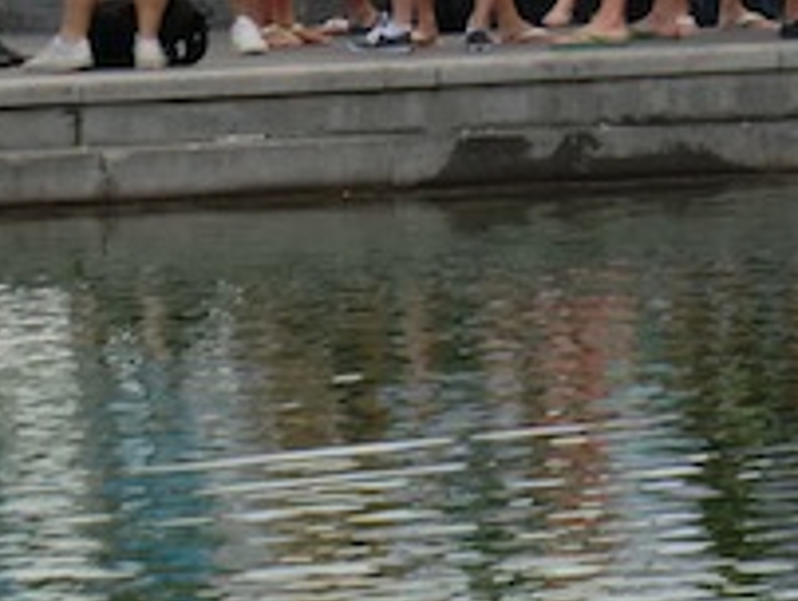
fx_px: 7663
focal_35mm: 332
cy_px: -162
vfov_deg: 4.5
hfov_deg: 5.9
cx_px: 1051
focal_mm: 18.8
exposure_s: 1/250
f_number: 5
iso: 64
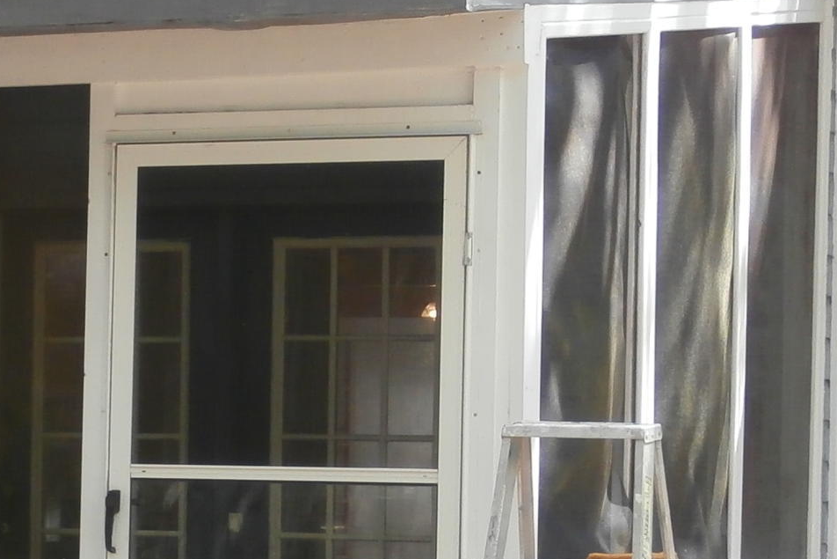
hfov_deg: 13.1
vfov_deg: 8.9
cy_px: 351
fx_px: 3581
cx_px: -10
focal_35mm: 154
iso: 200
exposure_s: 1/80
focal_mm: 8.29
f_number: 4.2
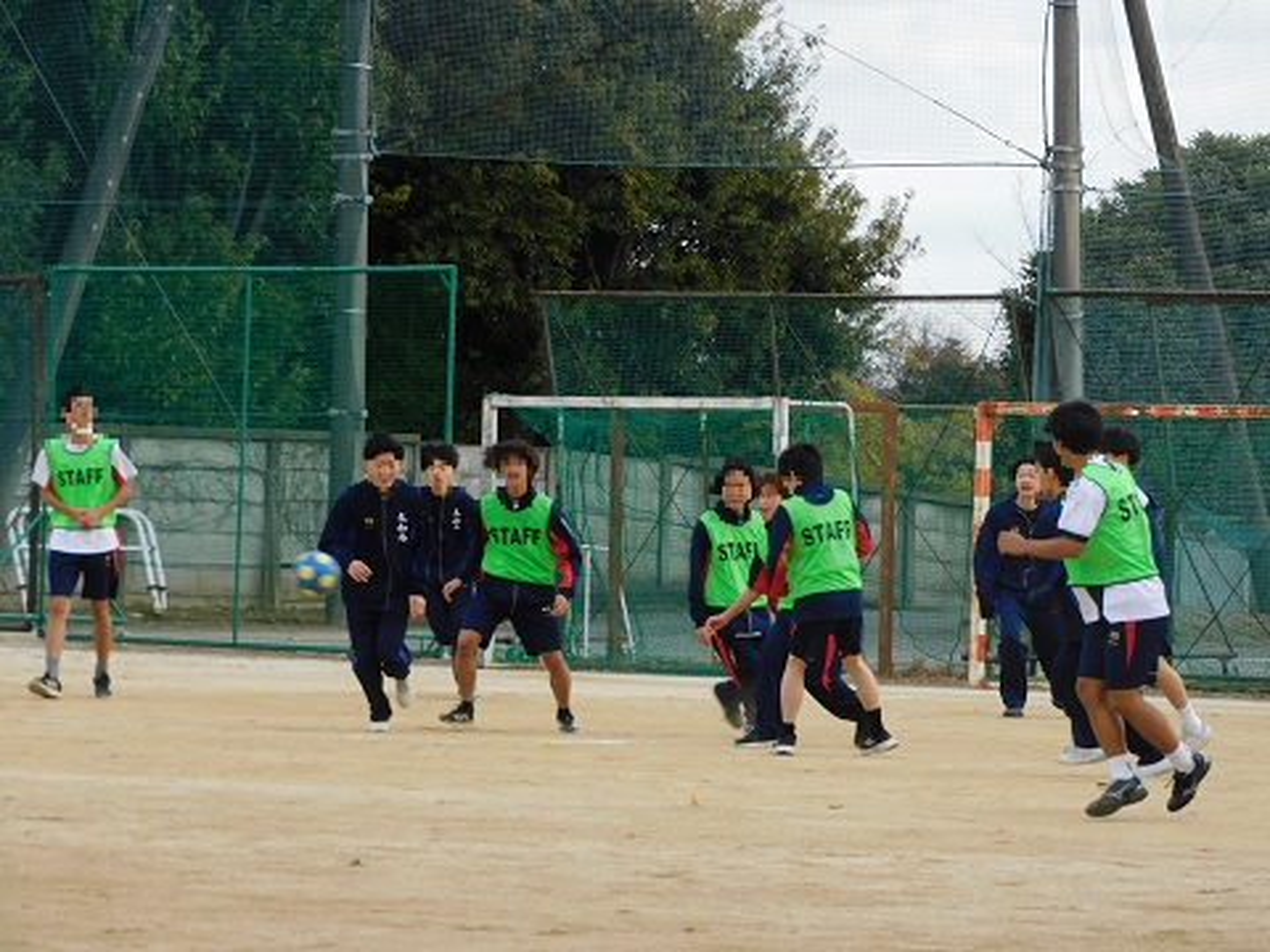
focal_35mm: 220
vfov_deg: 6.8
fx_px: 8071
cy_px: 476
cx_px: 635
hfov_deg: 9.0
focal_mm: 39.4
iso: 125
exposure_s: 1/200
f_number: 5.3
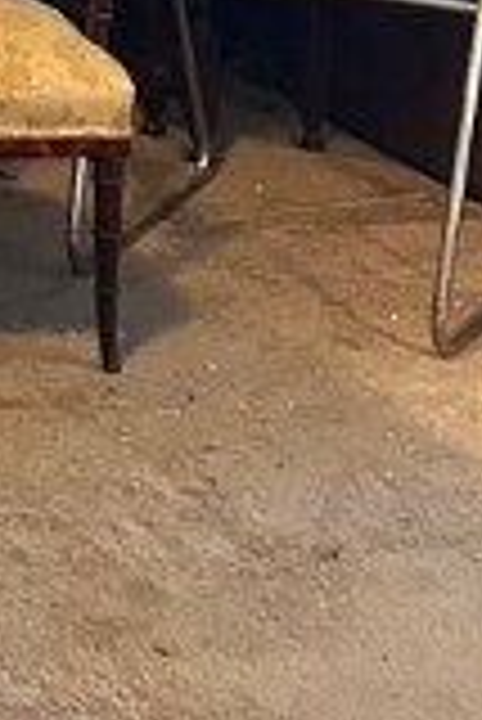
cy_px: -324
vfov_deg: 14.8
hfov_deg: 9.4
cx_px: -703
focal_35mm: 130
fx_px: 2605
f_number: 1.5
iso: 640
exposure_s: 1/40
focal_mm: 5.7
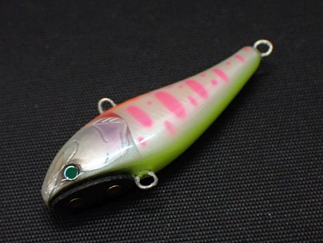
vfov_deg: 29.1
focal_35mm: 50
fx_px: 467
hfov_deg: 38.2
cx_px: 162
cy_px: 122
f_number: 3.2
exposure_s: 1/160
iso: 800
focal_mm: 9.01
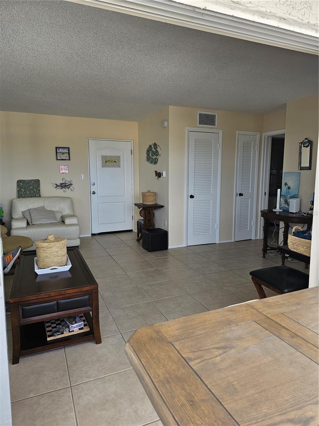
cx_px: 160
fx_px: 283
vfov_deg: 73.9
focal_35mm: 23
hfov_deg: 58.9
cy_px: 213
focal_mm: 6.3
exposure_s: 1/180
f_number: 1.7
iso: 40
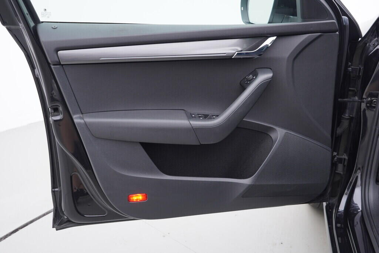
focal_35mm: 36
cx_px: 190
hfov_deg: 53.1
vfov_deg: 36.9
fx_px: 379
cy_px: 126
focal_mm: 24
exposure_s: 1/50
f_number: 3.2
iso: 125
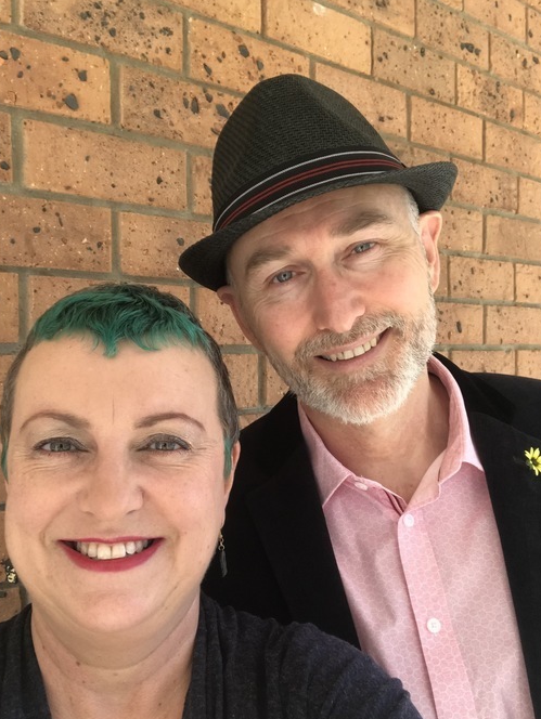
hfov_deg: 38.7
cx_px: 279
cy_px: 380
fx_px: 770
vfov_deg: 50.1
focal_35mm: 37
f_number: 2.2
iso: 25
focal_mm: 2.87
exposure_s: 1/106
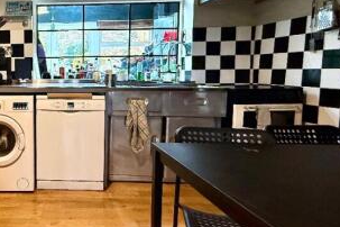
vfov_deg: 46.1
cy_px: 90
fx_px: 264
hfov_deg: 56.8
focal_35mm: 28
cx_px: 36
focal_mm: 2.22
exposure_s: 1/50
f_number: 2.2
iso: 400
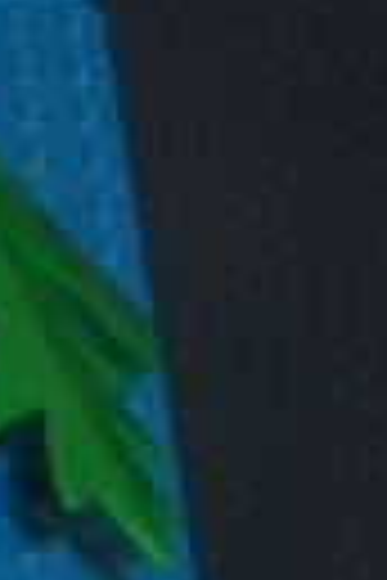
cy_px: -364
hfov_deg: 4.0
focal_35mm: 317
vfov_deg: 6.4
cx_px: -1287
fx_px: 5111
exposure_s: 1/60
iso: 100
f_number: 3.1
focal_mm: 8.2
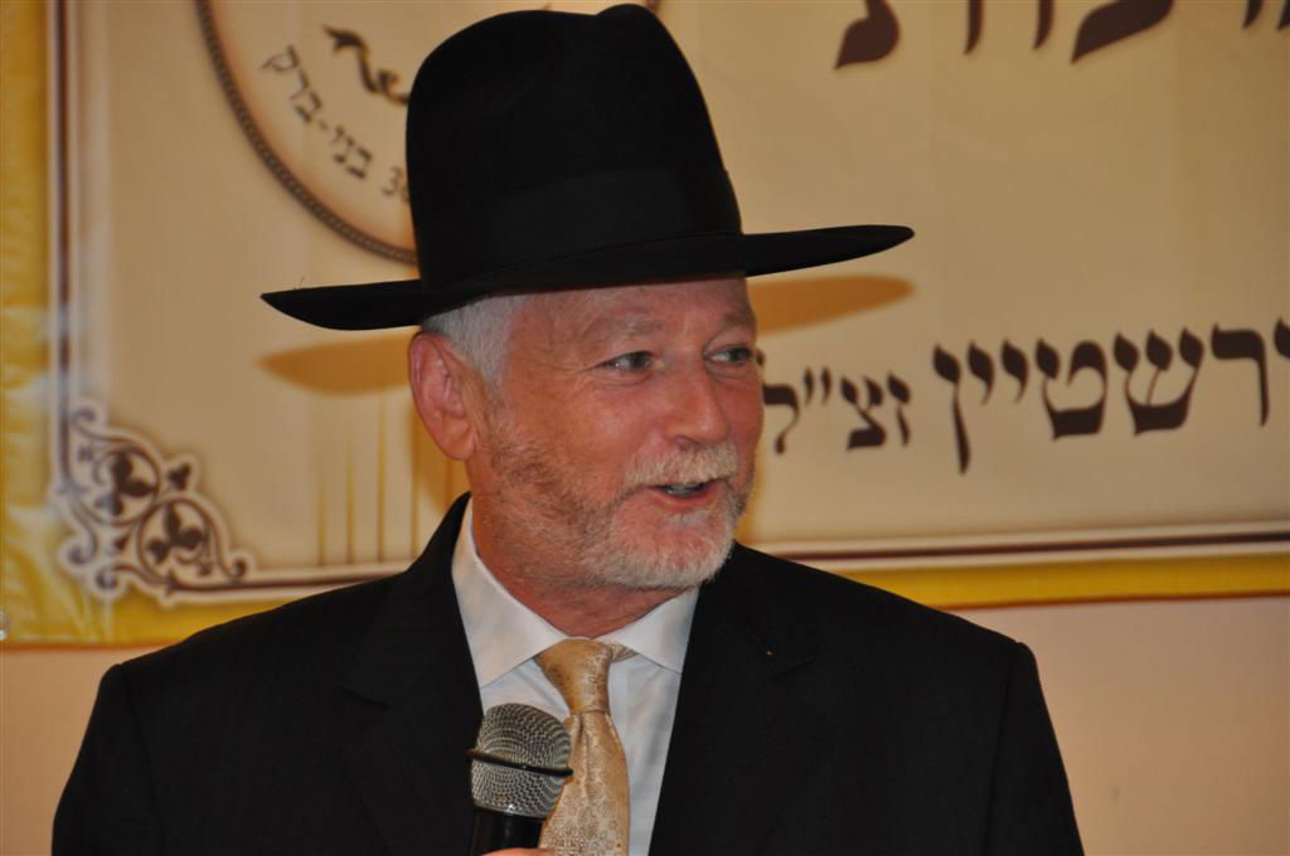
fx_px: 9126
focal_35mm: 255
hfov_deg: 8.1
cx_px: 645
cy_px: 428
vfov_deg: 5.4
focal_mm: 170
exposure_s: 1/60
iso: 800
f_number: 5.6
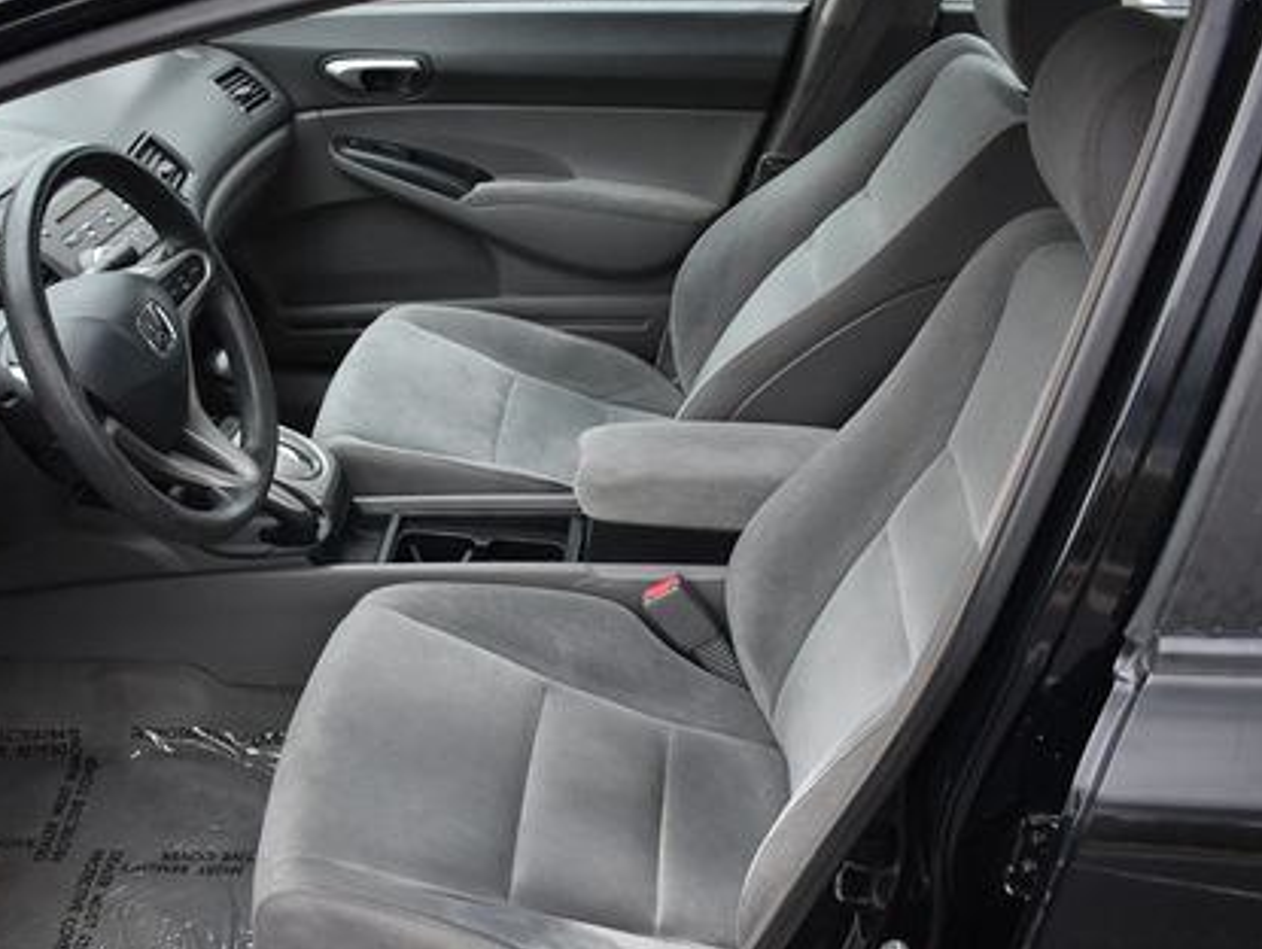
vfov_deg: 36.0
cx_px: 447
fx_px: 1460
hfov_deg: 46.2
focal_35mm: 40
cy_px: 534
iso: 800
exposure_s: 1/200
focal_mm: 18
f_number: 3.5
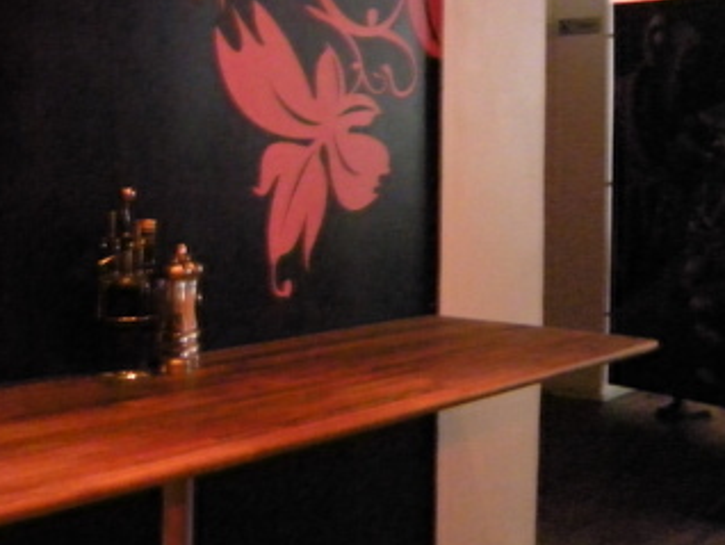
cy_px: 57
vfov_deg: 21.8
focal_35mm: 66
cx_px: 217
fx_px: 1383
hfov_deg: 29.1
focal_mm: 5.9
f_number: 3.8
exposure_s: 1/8
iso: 800
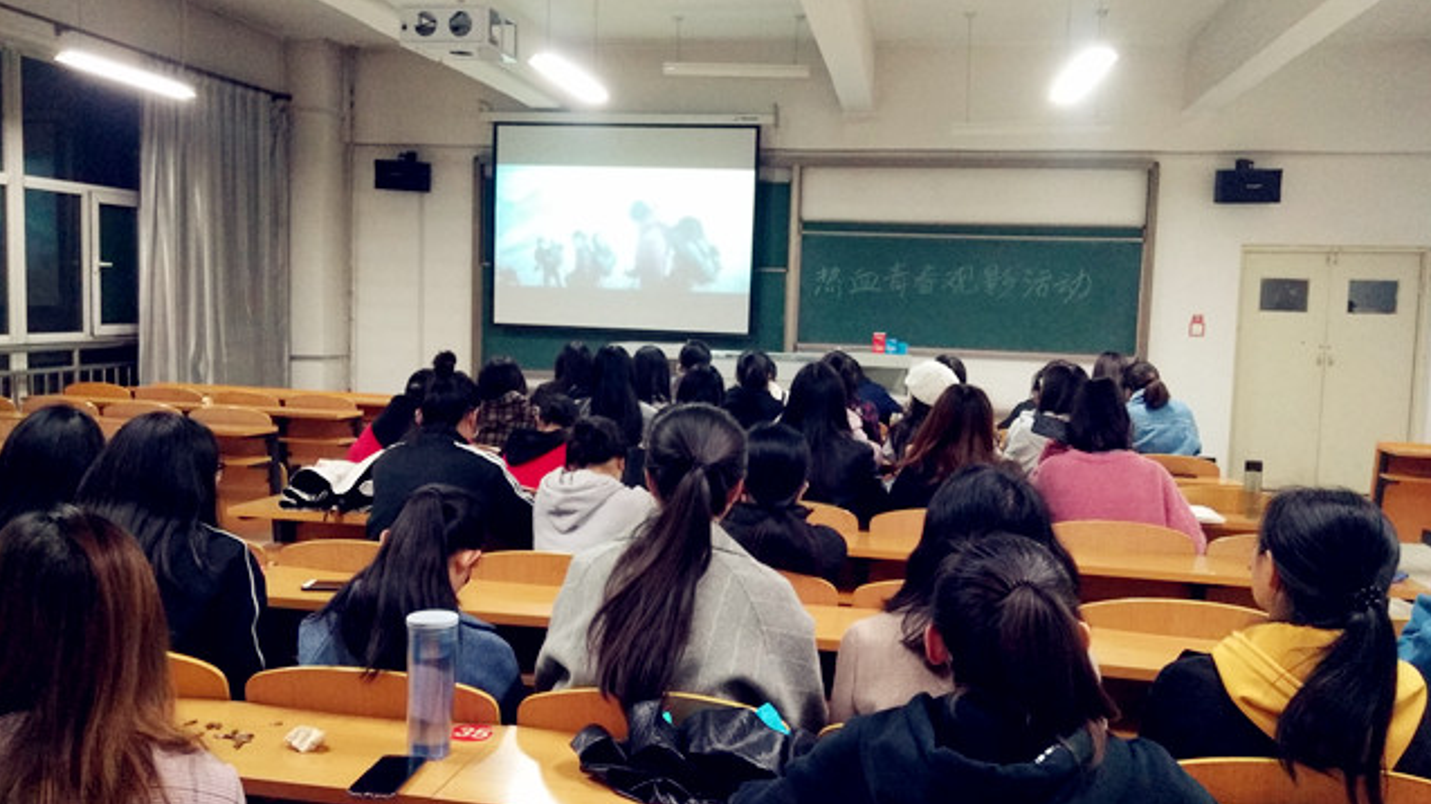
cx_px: 714
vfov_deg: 49.5
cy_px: 377
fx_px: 873
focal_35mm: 23
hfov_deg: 78.7
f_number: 2.2
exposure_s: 1/33.3
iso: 404
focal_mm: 3.66
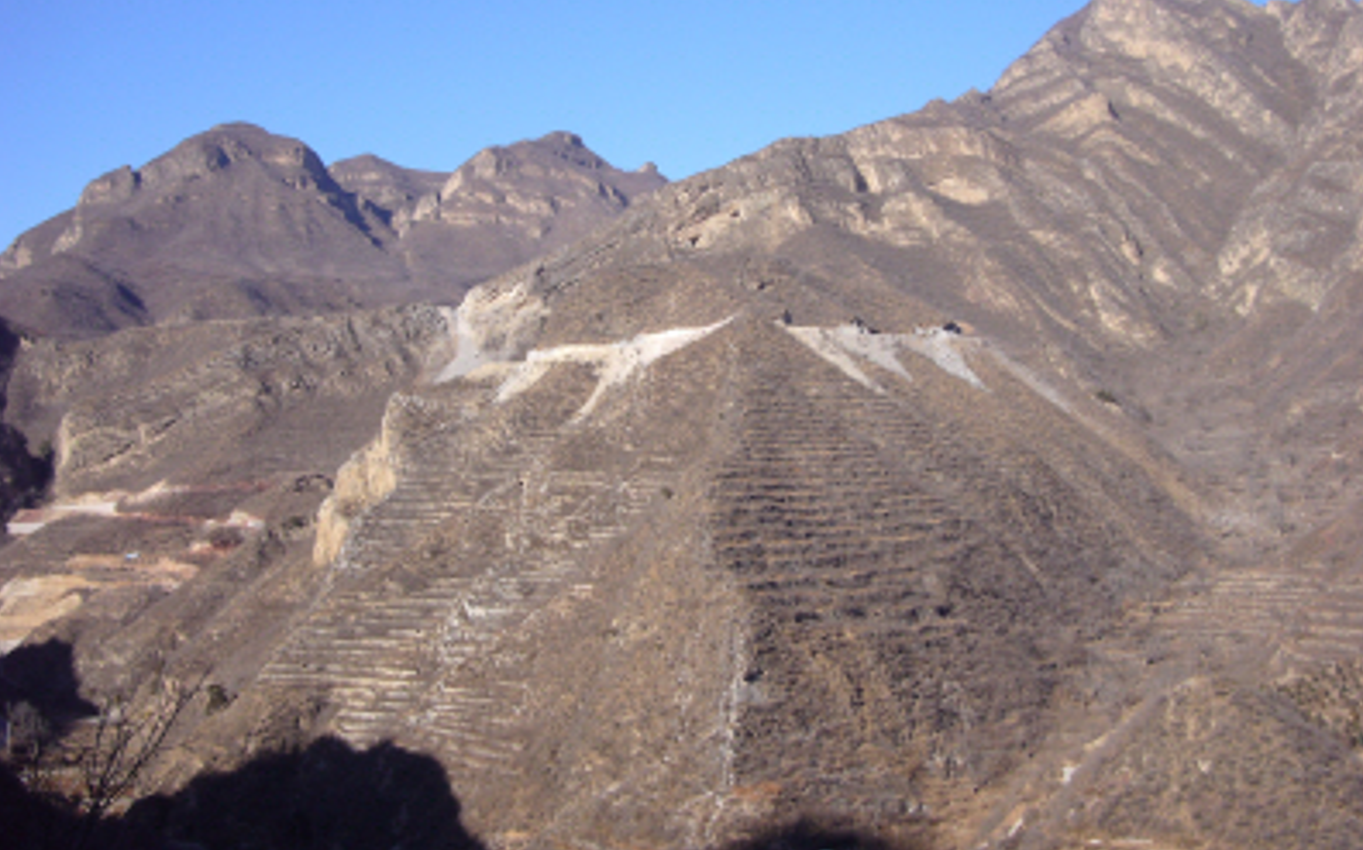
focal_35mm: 45
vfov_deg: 28.5
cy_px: 351
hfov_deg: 44.4
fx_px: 1671
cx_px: 678
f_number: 7.1
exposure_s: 1/200
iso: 80
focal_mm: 6.9
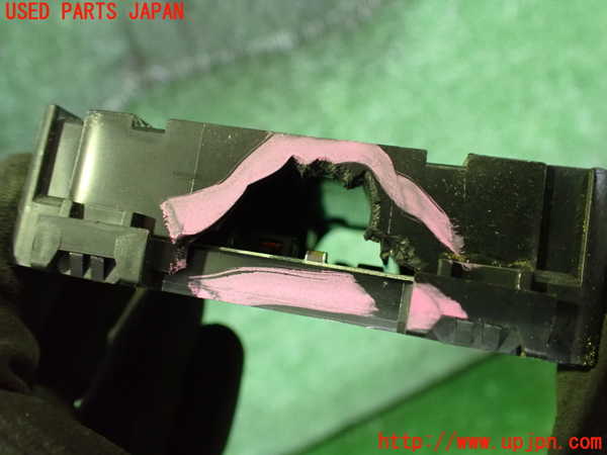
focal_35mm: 30
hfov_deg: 60.0
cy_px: 228
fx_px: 526
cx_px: 304
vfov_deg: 46.8
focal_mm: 5.4
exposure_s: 1/30
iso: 1250
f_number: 2.3
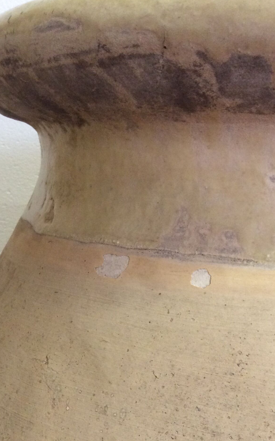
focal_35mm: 47
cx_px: 147
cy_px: 277
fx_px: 564
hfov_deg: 27.4
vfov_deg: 42.3
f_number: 2.4
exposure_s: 1/25
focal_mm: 3.3
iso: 160
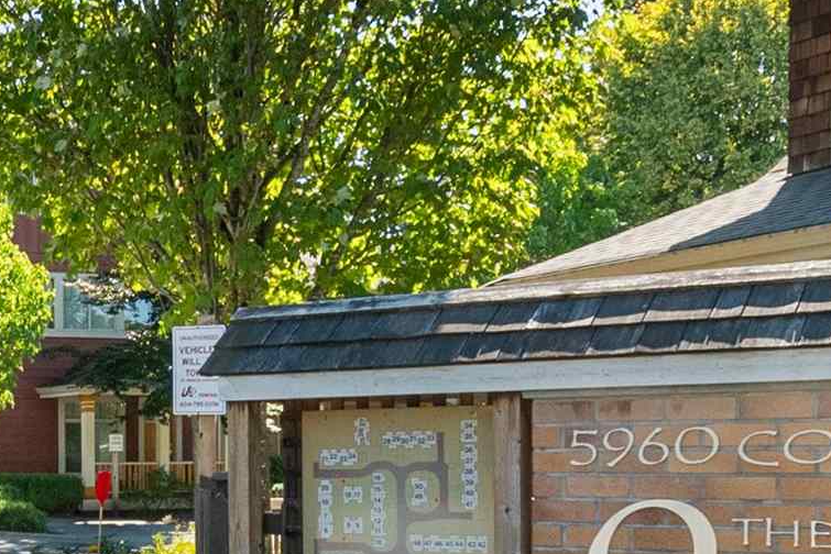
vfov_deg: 21.9
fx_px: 1409
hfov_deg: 30.4
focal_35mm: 61
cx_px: -17
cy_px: 472
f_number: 9
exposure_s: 1/200
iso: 250
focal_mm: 10
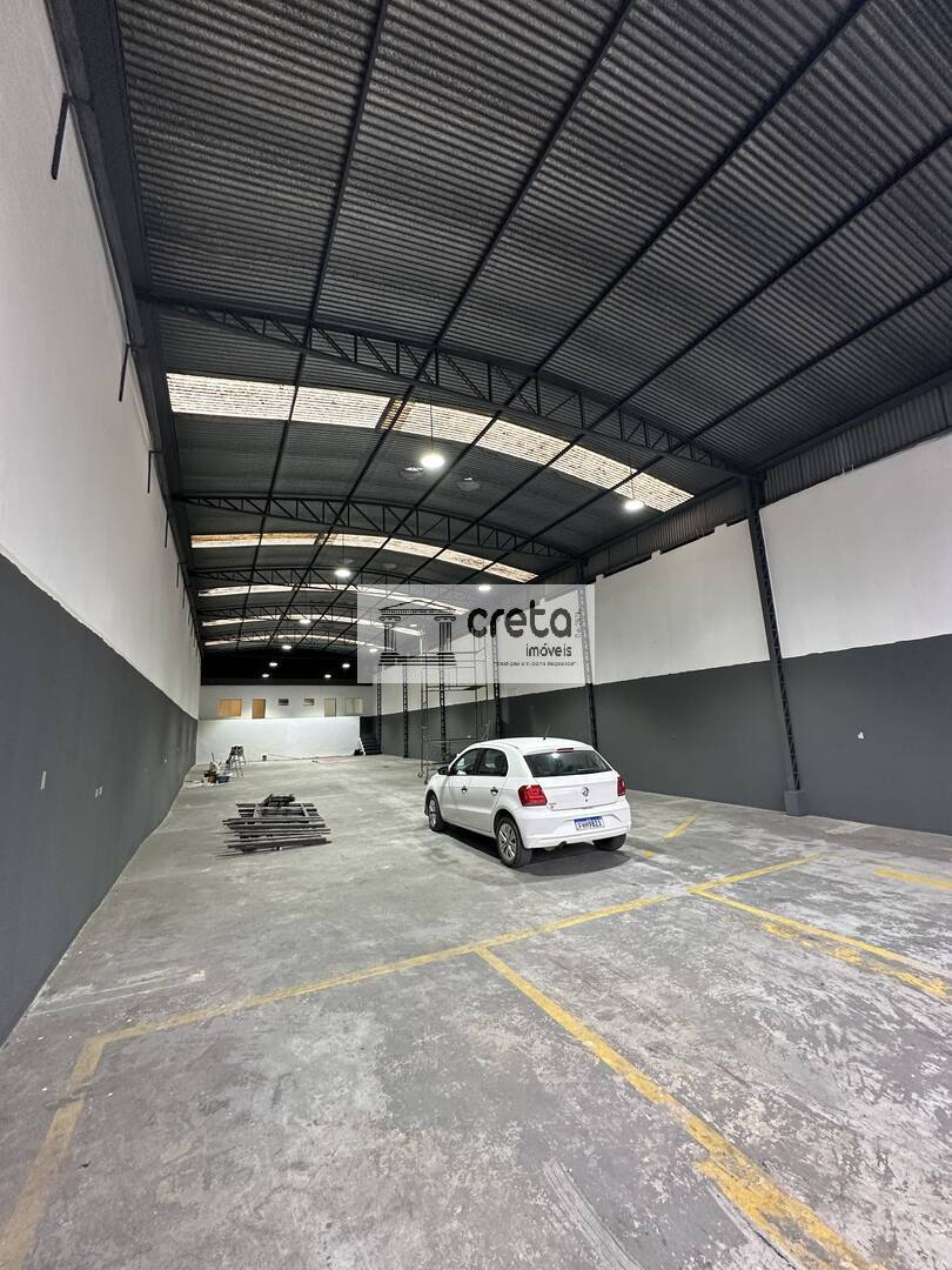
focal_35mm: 14
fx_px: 513
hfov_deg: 85.7
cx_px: 476
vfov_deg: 102.1
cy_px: 635
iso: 250
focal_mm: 2.22
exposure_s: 1/120
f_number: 2.2
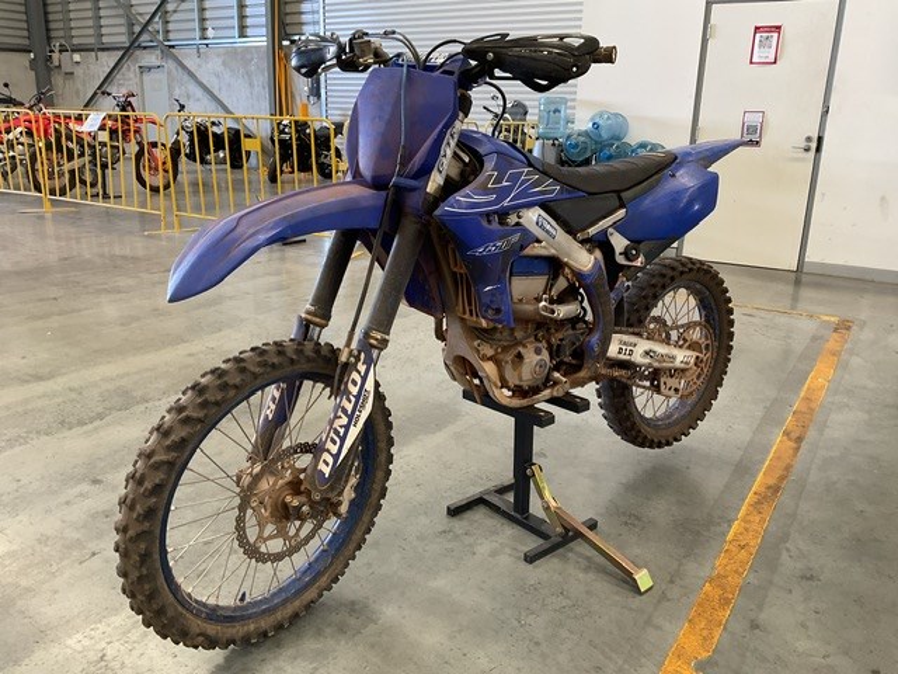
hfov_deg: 61.7
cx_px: 449
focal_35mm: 29
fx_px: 752
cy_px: 337
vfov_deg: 48.2
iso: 64
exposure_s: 1/50
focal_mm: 3
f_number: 1.8
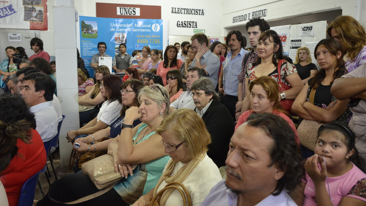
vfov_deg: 40.1
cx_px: 185
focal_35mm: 29
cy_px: 90
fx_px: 281
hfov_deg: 66.1
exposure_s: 1/50
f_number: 3.5
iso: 1400
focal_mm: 18
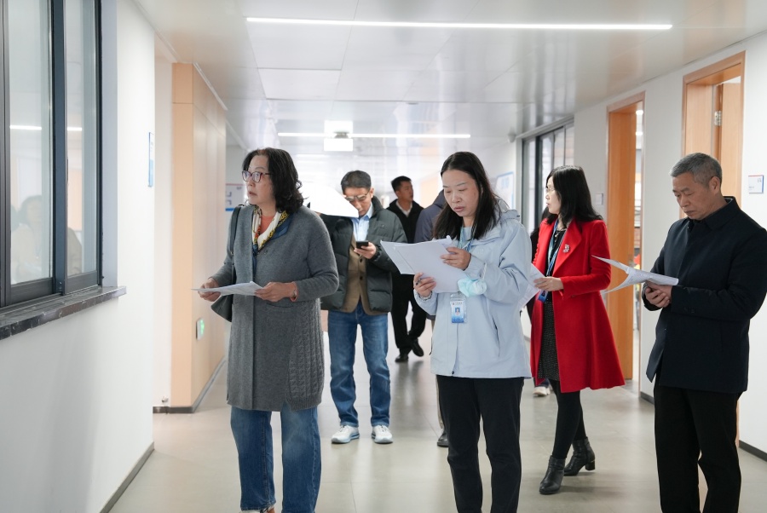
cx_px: 384
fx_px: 1088
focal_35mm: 51
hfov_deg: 38.8
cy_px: 256
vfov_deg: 26.5
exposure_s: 1/160
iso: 2500
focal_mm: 51
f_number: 4
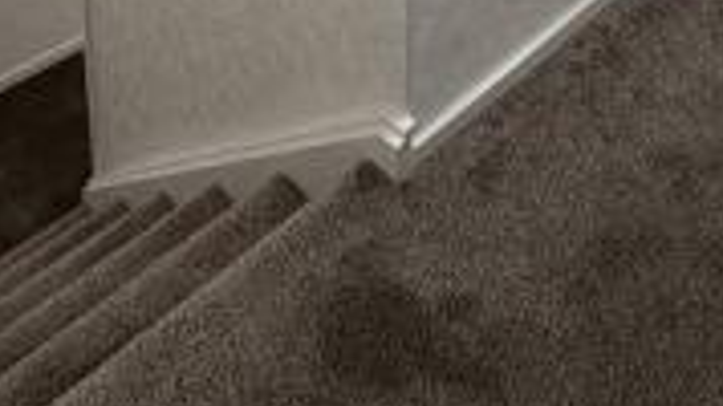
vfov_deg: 17.4
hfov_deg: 41.0
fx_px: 958
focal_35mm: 50
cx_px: 453
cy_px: -404
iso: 160
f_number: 2.2
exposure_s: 1/50
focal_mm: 2.22
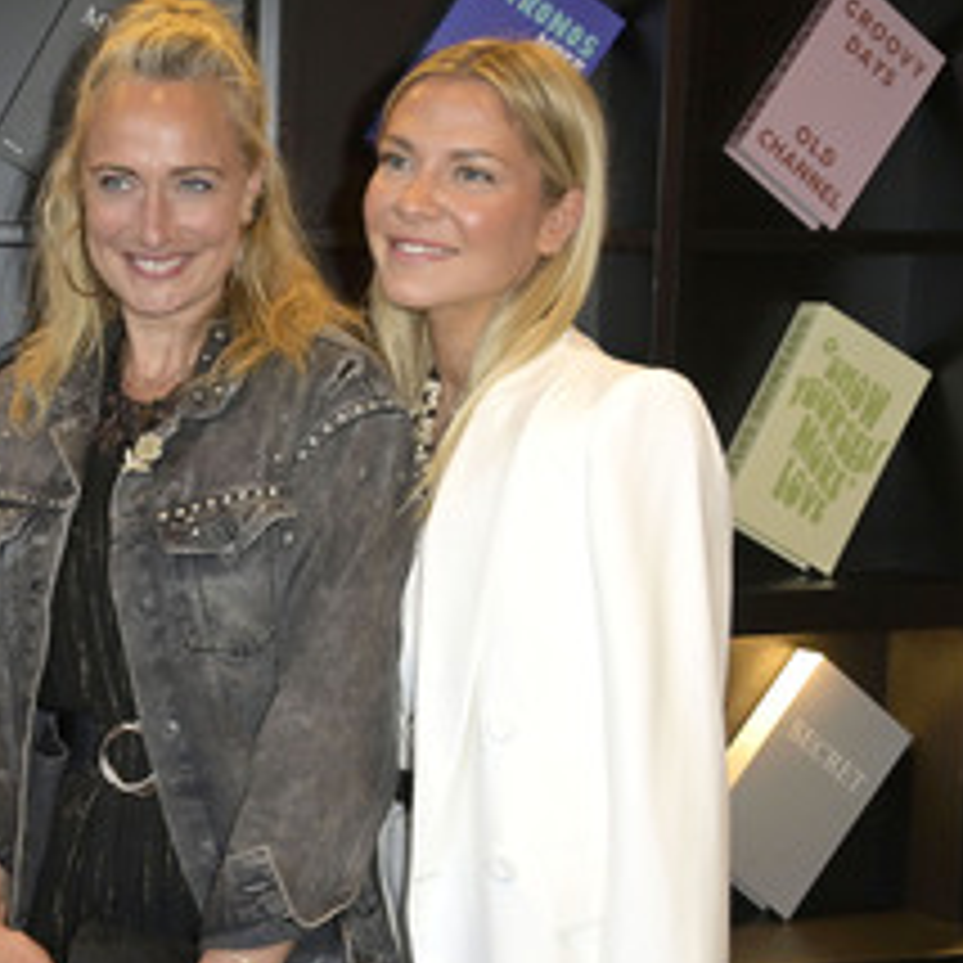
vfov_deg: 25.3
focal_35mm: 68
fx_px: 2140
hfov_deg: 24.7
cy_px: 580
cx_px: 115
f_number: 5.6
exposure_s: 1/50
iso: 2000
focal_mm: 38
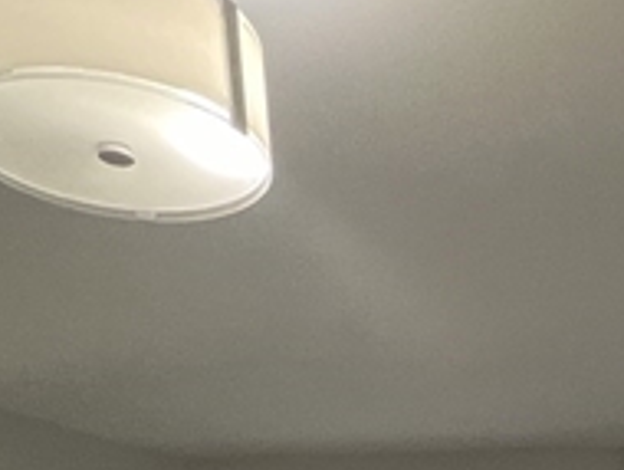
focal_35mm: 70
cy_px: 1229
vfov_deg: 13.2
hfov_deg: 25.5
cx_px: 703
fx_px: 1263
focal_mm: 1.57
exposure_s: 1/120
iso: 160
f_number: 1.8
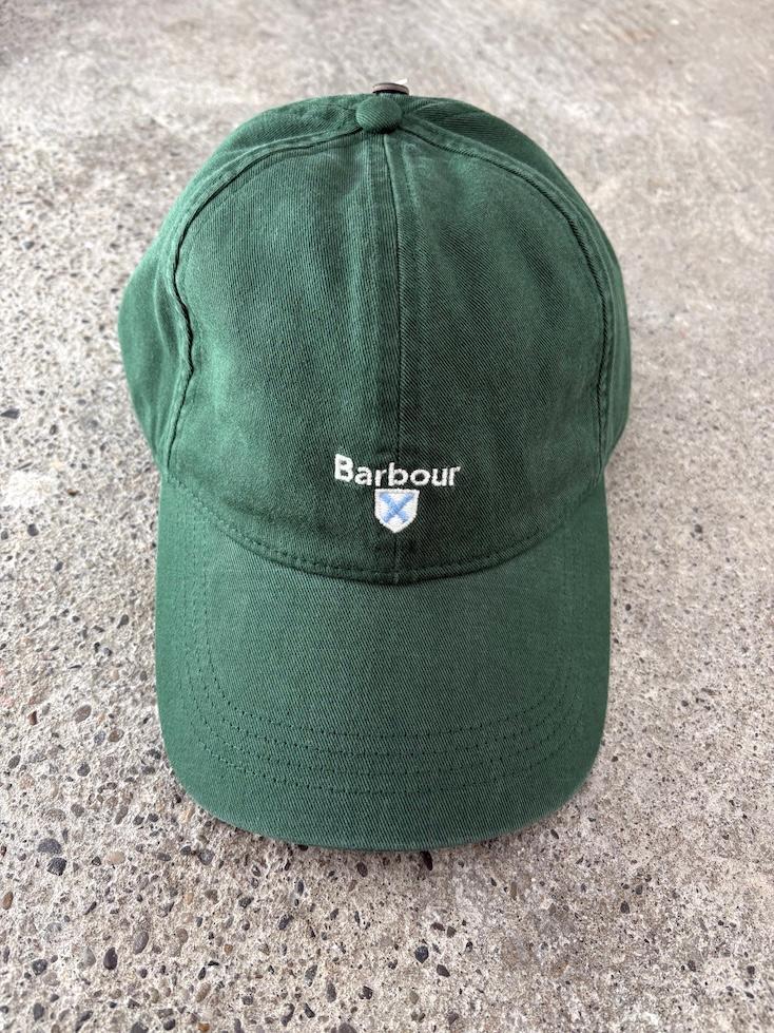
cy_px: 516
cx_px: 387
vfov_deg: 67.3
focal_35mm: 26
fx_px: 775
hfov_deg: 53.1
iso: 125
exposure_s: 1/100
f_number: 1.6
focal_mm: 5.96
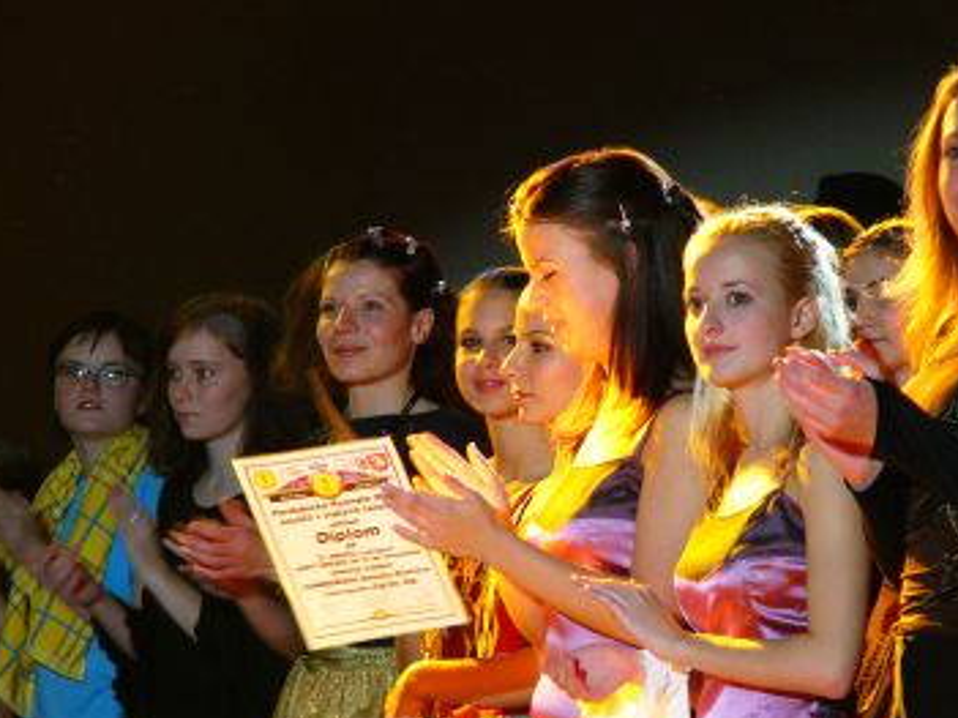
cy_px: 411
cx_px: 551
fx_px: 8521
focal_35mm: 308
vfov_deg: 4.8
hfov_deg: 6.4
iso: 200
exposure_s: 1/30
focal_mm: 39.9
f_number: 2.8
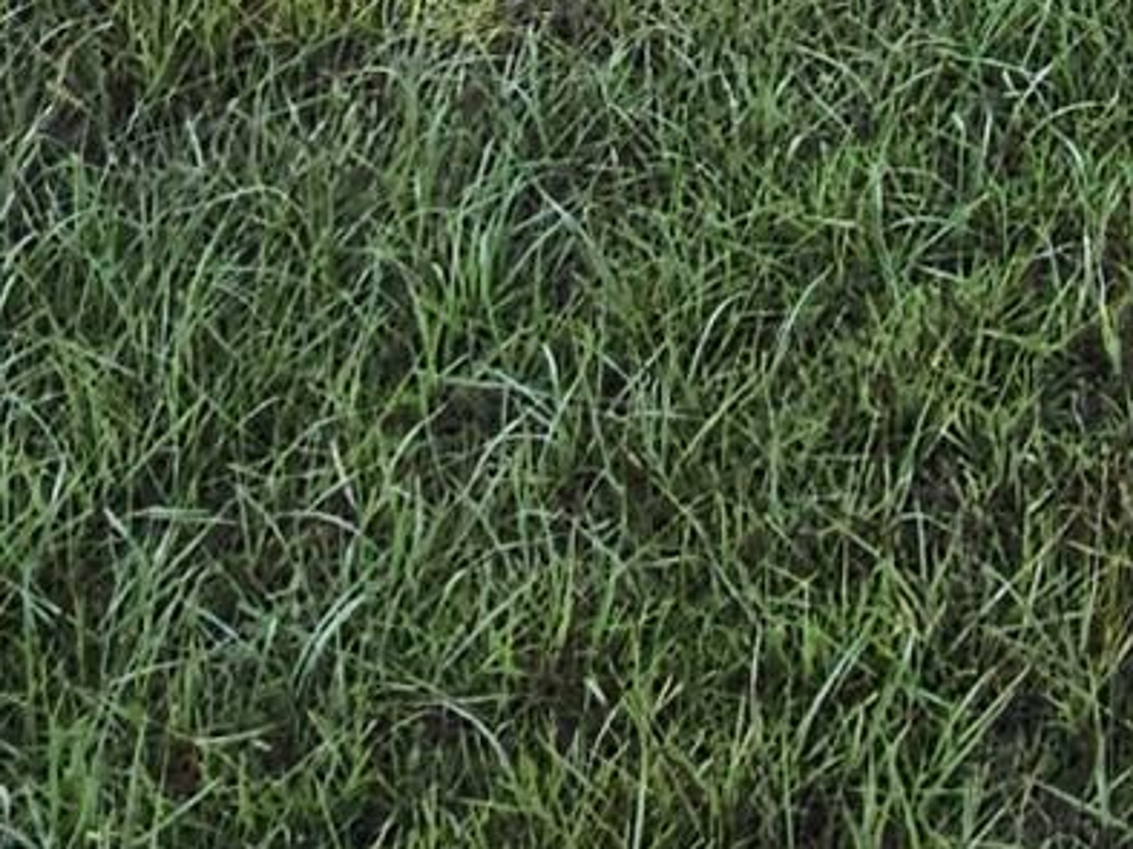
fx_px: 3238
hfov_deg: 17.7
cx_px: 1723
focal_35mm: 99
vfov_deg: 10.5
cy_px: -1707
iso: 50
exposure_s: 1/771
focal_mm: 2.2
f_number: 2.2
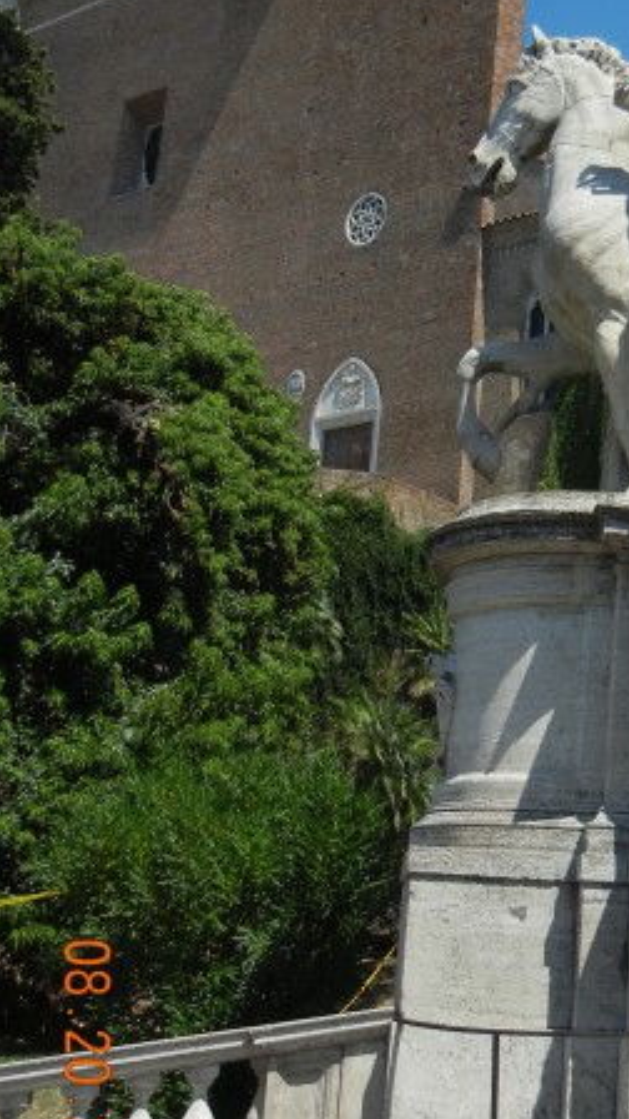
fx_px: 1660
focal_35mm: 56
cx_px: 656
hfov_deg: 20.6
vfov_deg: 37.2
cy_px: 569
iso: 160
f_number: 7
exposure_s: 1/487
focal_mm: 5.4
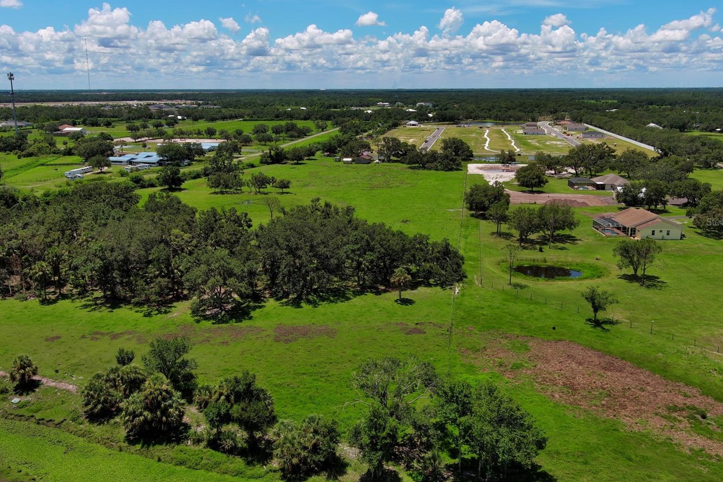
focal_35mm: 33
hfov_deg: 57.2
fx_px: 663
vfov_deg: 39.9
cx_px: 341
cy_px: 222
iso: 100
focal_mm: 10.57
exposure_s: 1/320
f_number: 9
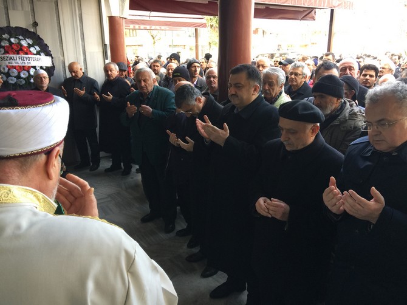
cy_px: 152
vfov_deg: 48.2
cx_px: 204
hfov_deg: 61.7
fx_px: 341
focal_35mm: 29
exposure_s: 1/33
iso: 32
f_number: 2.2
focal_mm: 4.15
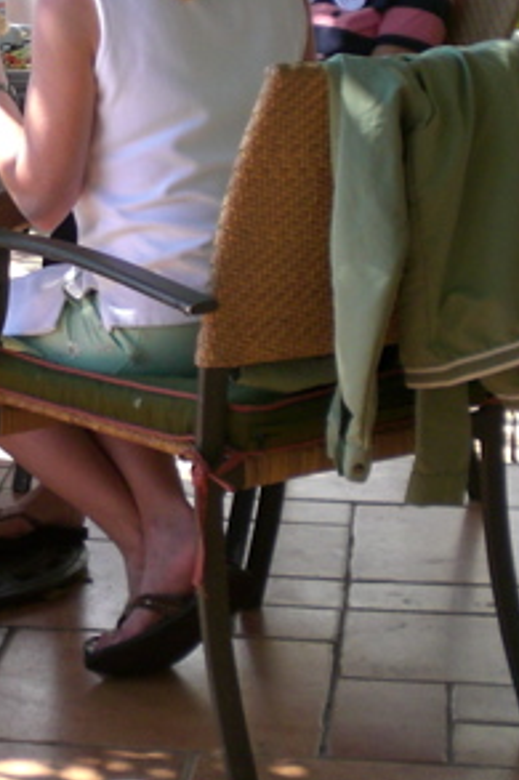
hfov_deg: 11.6
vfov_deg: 17.6
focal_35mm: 116
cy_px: 221
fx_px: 2511
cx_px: -106
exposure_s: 1/320
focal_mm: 8.44
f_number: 3.6
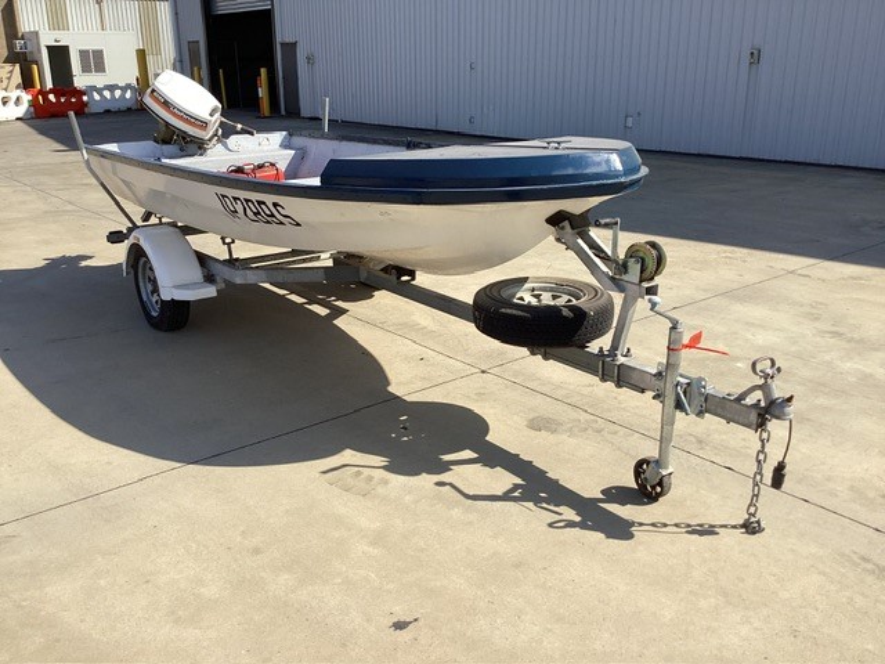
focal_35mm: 31
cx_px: 442
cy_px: 332
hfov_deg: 58.4
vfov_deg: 45.4
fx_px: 793
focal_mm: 3.3
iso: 25
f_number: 2.4
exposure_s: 1/1274
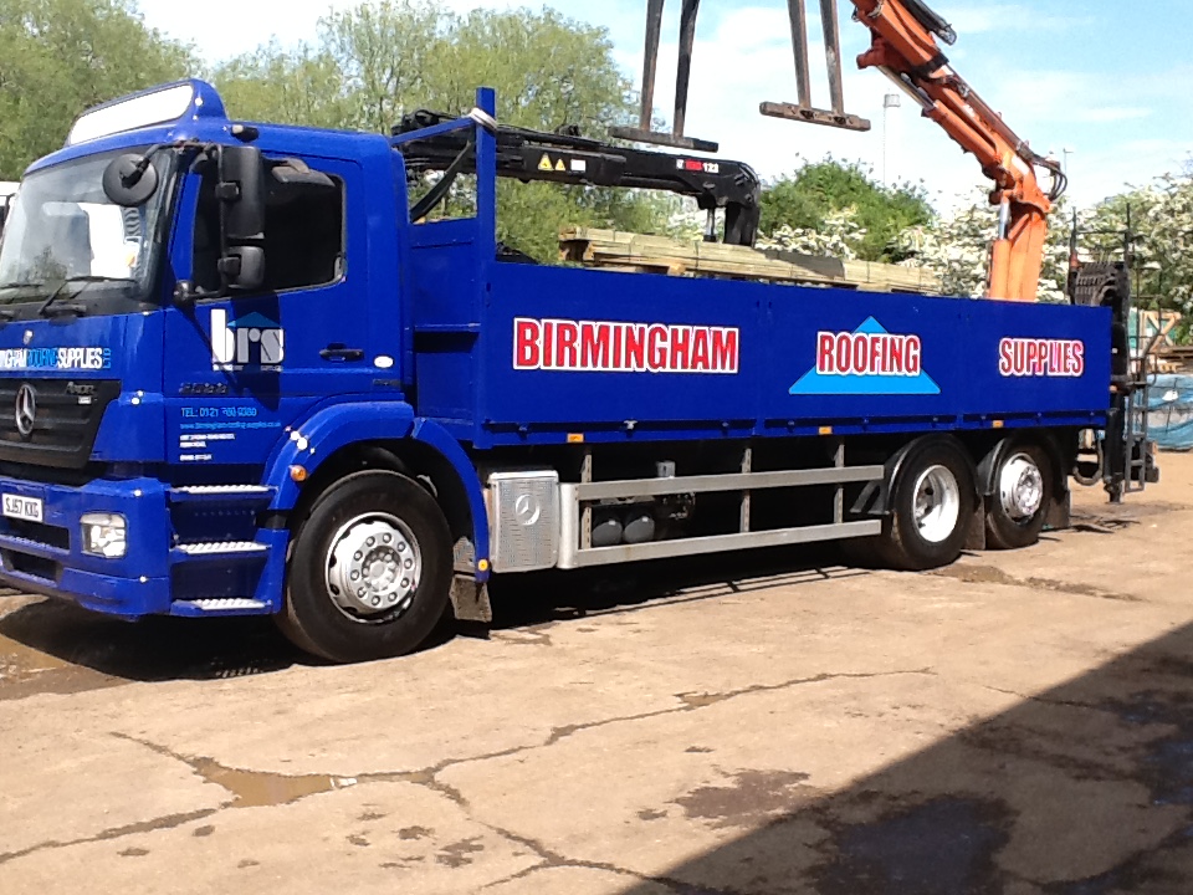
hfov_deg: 42.9
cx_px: 596
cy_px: 448
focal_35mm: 44
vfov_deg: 32.9
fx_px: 1516
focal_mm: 2.03
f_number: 2.4
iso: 40
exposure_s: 1/764
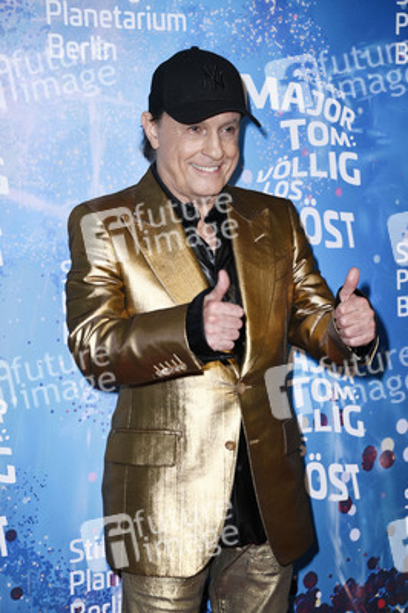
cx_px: 204
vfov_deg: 20.4
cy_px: 306
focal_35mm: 100
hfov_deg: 13.7
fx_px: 1703
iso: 500
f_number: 5.6
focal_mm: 100
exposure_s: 1/160
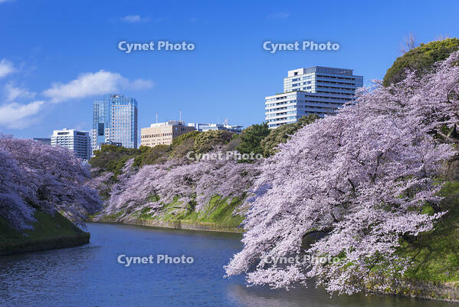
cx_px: 230
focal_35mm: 70
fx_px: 893
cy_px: 154
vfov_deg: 19.5
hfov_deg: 28.8
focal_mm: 70
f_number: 11
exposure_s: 1/40
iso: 100
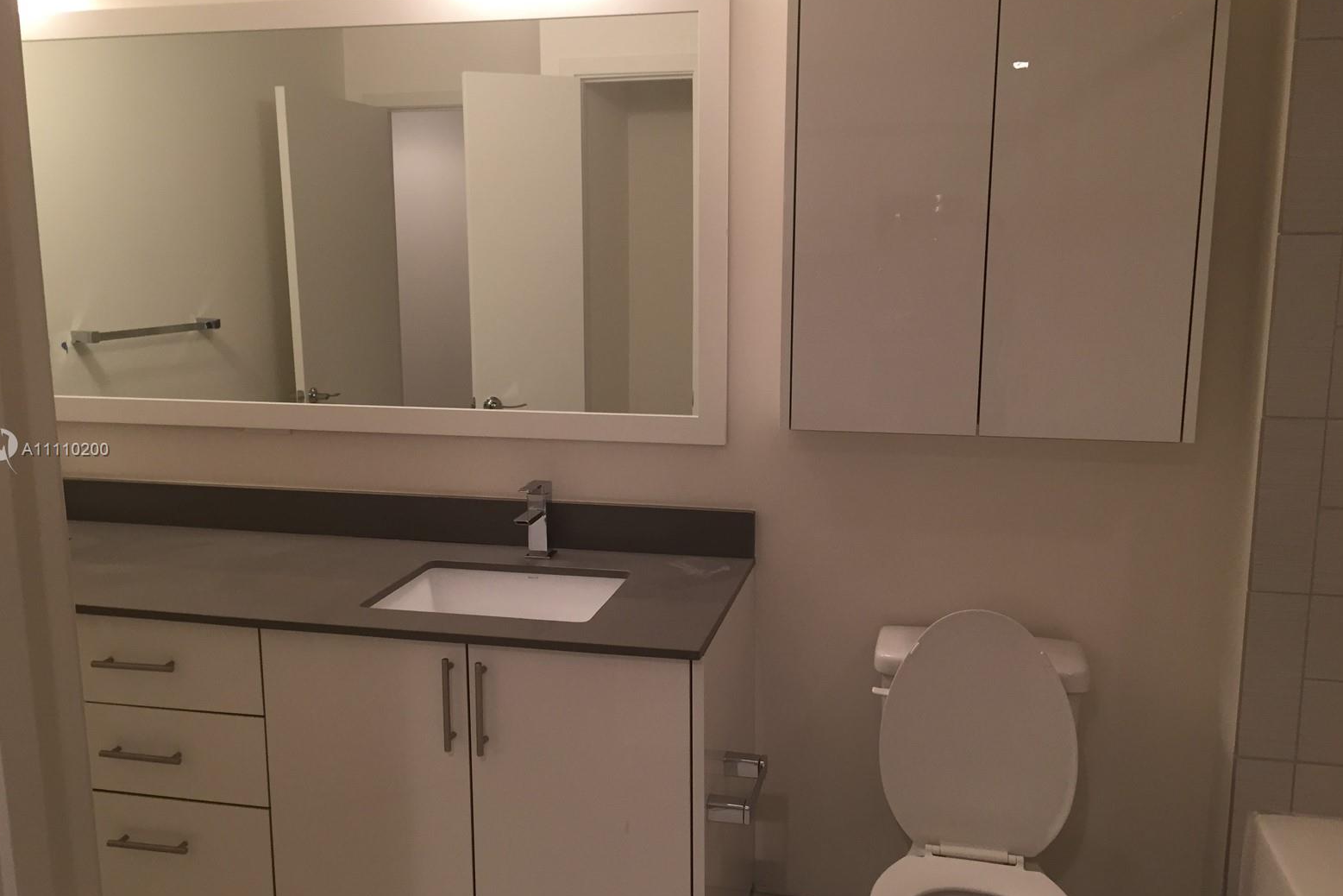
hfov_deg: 60.3
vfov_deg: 42.3
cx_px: 662
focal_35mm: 31
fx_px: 1156
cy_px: 451
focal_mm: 4.15
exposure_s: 1/33
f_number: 2.2
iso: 100
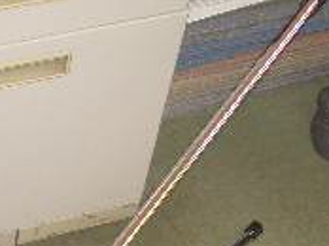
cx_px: 53
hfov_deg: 15.2
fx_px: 1224
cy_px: 409
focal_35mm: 129
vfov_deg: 10.9
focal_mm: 5.8
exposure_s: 1/60
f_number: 2.6
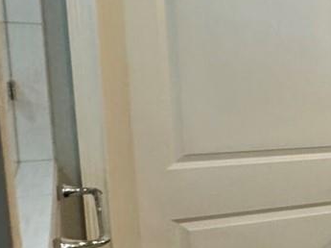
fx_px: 621
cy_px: 136
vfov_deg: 22.5
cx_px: 732
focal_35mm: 65
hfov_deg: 16.8
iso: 320
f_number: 2.2
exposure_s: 1/60
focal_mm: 2.22
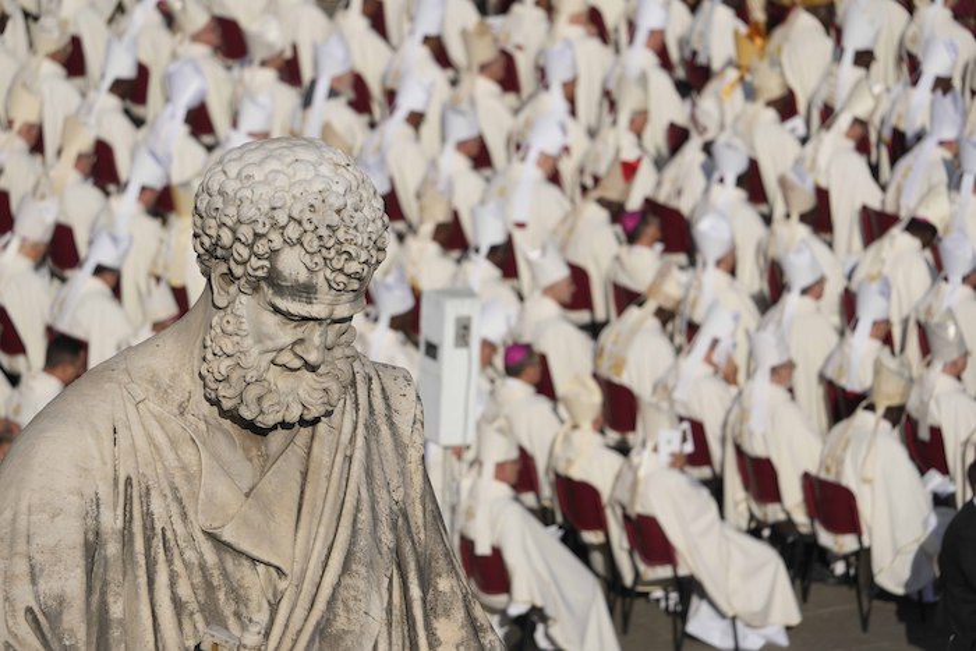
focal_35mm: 371
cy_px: 326
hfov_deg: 5.6
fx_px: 10060
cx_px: 488
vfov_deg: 3.7
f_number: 6.3
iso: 320
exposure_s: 1/3200
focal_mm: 371
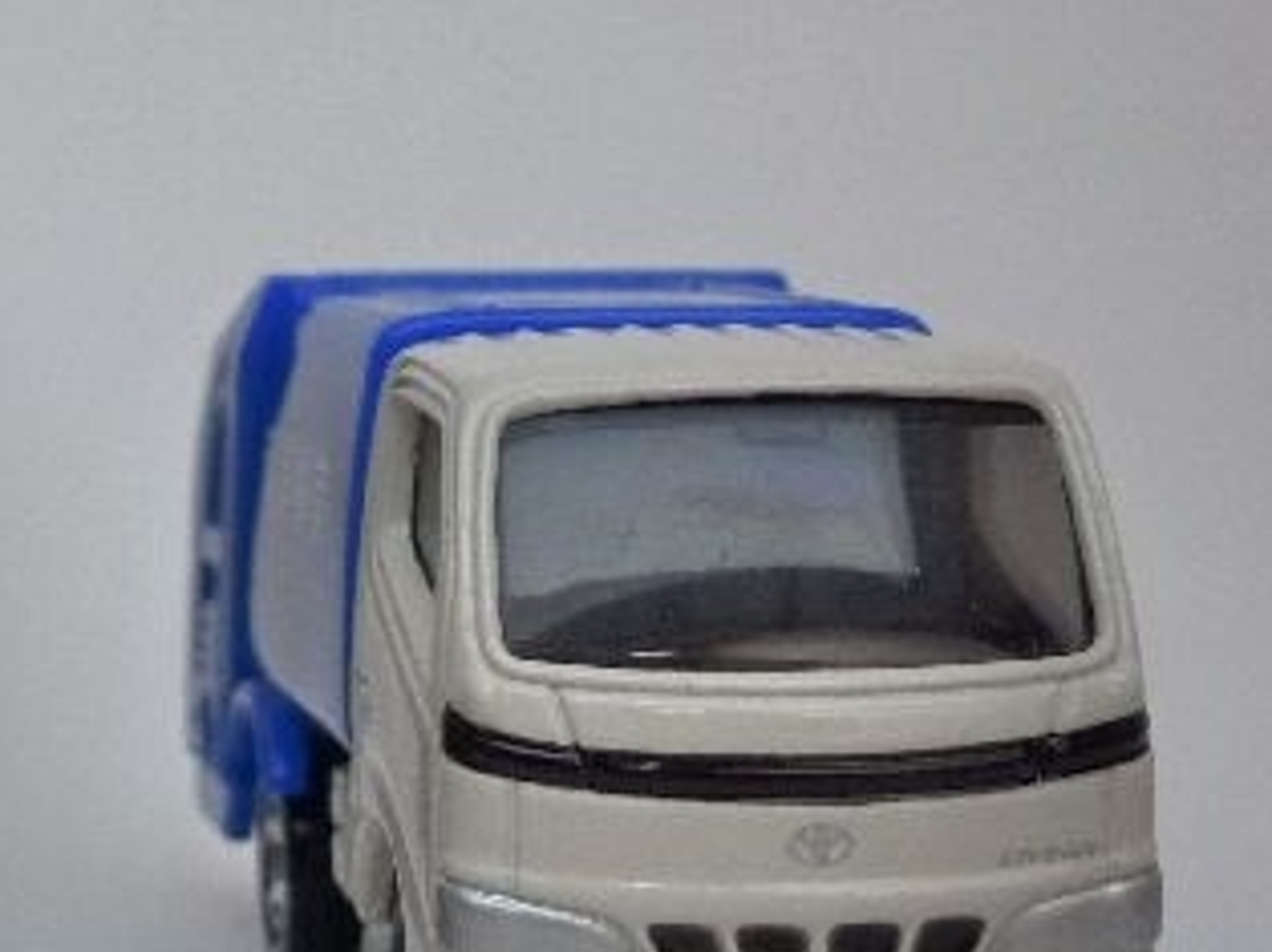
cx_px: -73
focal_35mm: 125
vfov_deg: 11.8
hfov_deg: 15.4
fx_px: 4590
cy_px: 389
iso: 400
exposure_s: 1/8
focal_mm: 8.7
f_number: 4.1
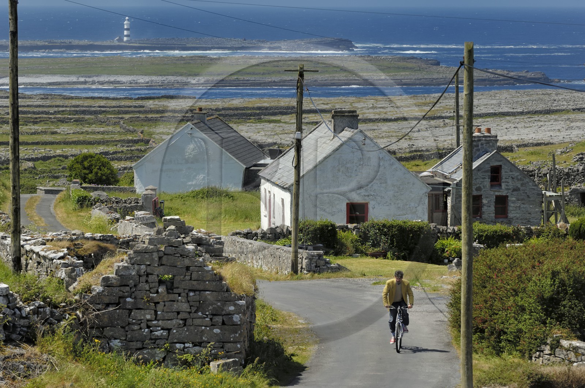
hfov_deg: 11.4
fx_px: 2921
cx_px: 292
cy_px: 194
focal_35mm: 180
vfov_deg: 7.6
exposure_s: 1/400
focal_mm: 120
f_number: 7.1
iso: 100
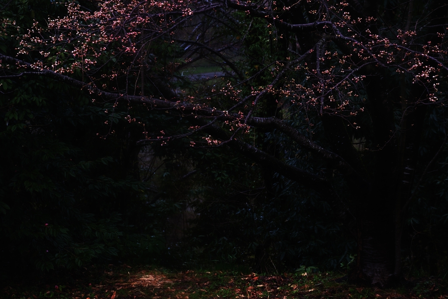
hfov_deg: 14.3
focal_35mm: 143
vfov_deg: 9.6
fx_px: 1779
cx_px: 224
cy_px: 150
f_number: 5.4
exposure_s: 1/80
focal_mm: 95.4
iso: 1000
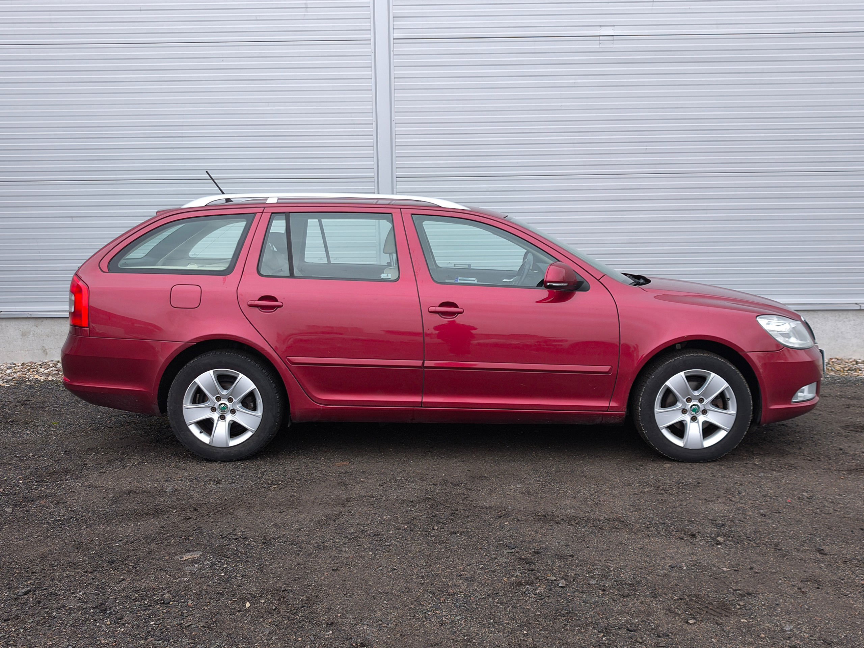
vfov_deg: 41.8
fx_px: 849
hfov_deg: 54.0
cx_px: 432
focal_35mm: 34
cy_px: 324
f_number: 1.6
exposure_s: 1/100
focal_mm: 6.57
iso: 64
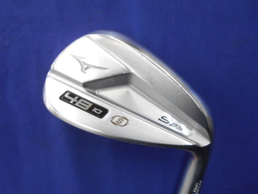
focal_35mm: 26
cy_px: 97
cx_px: 129
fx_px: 194
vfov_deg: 53.1
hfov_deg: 67.3
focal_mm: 4.6
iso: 200
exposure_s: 1/30
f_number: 3.2
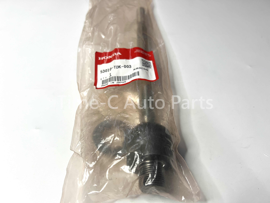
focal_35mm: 26
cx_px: 135
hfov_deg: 67.3
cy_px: 102
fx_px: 203
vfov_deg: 53.1
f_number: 1.5
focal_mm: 5.7
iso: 40
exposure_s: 1/121
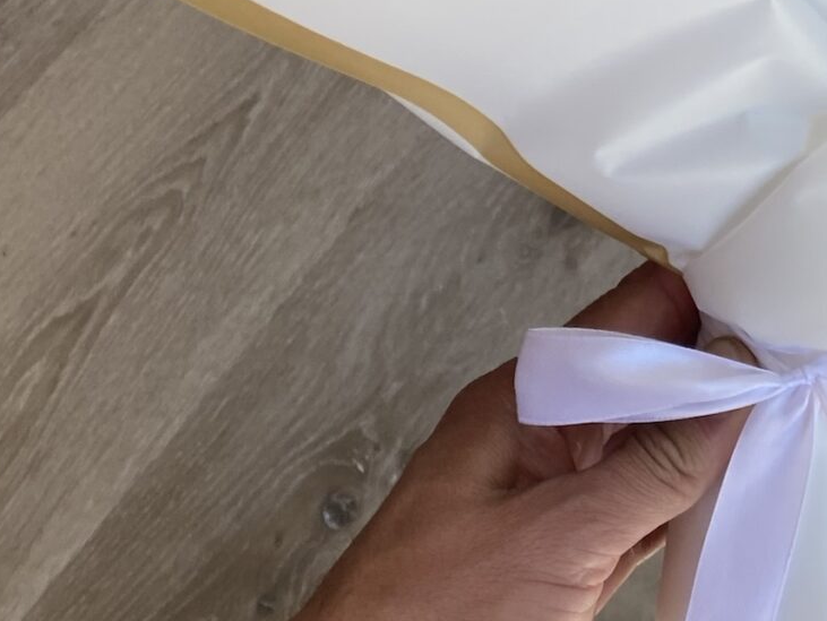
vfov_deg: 15.3
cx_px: 836
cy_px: -230
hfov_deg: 20.8
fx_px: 2175
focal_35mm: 91
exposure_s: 1/232
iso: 32
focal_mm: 4.25
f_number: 1.8
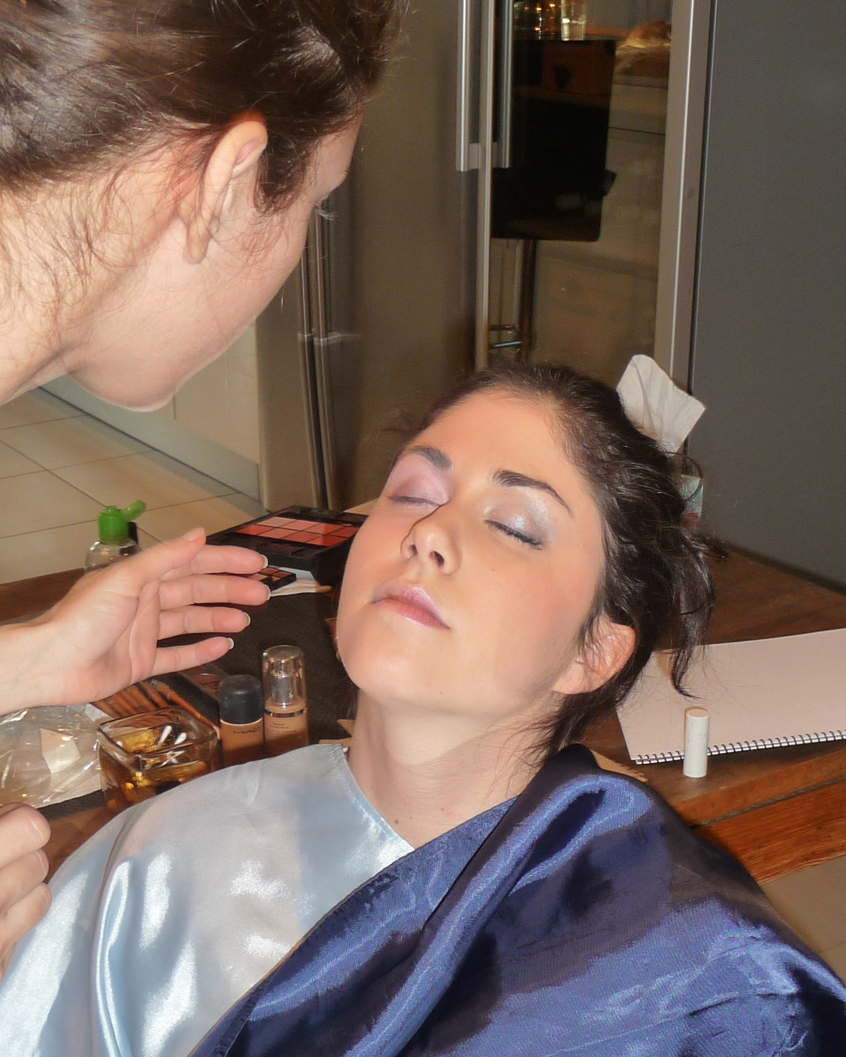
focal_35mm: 58
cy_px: 691
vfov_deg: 32.3
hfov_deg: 26.2
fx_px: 1815
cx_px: 345
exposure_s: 1/30
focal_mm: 5.6
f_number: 3.6
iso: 160
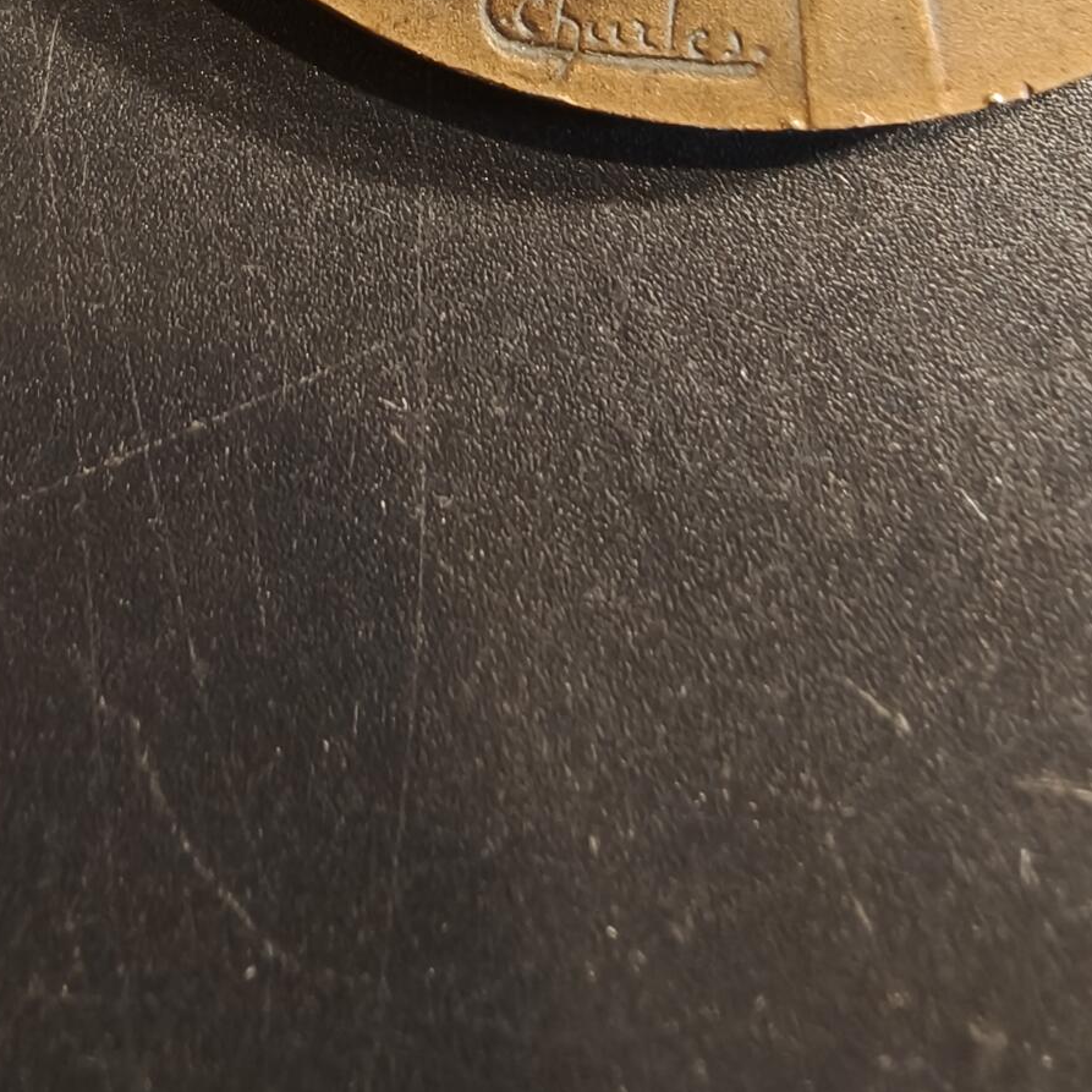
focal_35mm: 41
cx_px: 633
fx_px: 1463
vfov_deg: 38.4
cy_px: 133
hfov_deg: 40.8
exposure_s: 1/50
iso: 320
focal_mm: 2.32
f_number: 2
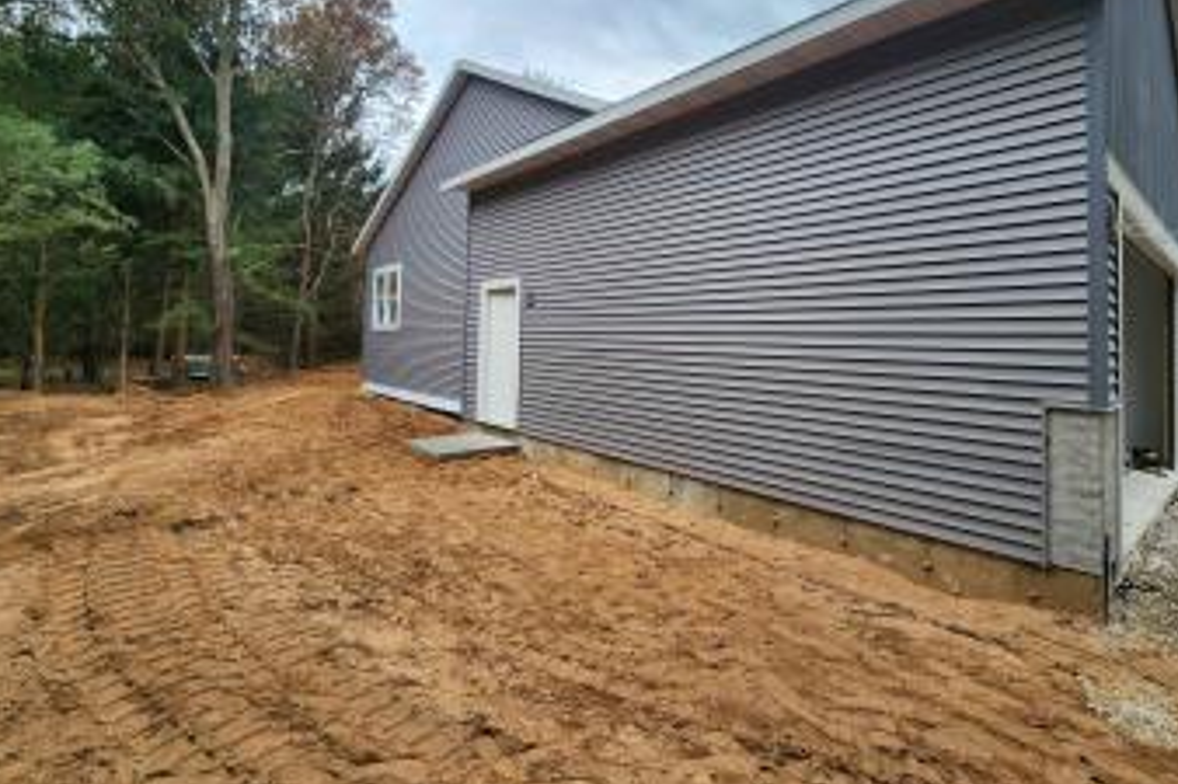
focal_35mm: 16
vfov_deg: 73.0
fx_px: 523
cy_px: 321
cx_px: 606
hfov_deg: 96.7
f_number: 2.2
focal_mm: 2.2
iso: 50
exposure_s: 1/167
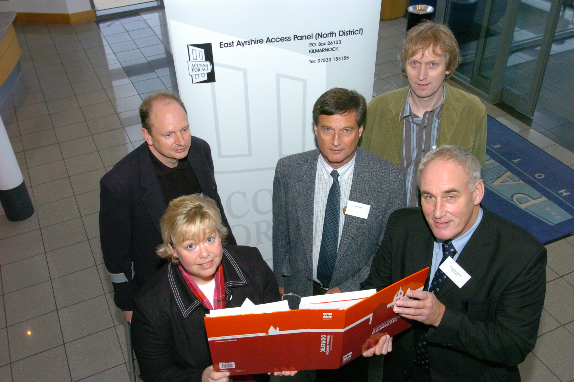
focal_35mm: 36
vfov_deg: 36.8
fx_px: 574
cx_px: 287
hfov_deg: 53.2
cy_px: 191
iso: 800
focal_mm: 24
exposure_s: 1/125
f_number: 6.3
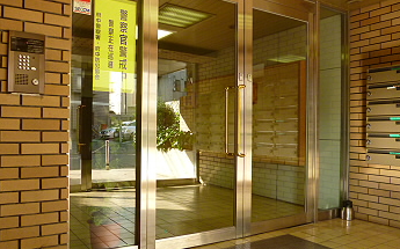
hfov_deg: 61.2
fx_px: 338
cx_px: 186
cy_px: 130
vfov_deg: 40.5
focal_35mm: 31
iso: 320
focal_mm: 4.3
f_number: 2.5
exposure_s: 1/60
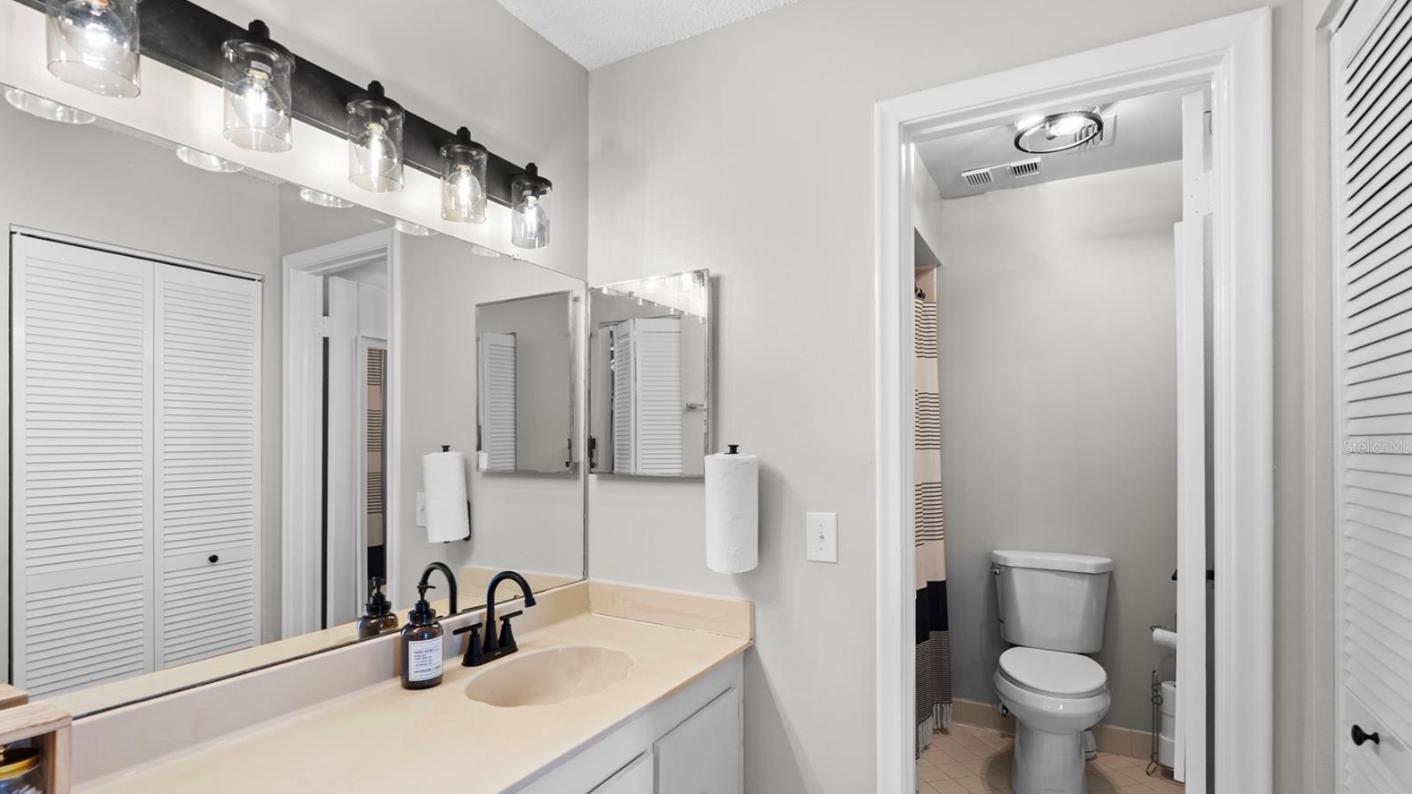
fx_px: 636
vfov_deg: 63.7
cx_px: 706
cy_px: 447
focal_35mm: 17
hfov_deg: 95.9
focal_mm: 16
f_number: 9
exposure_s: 1.6
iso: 250
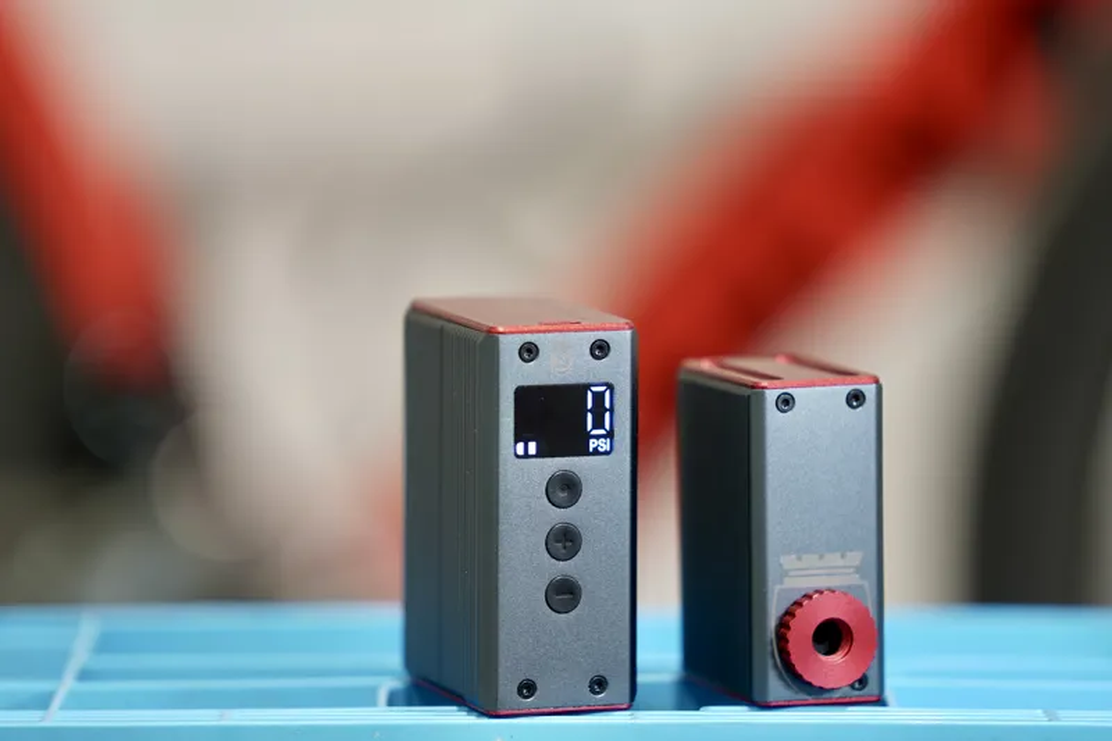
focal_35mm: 200
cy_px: 370
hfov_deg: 10.3
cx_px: 556
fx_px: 6176
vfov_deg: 6.9
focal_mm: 200
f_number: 2.8
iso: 50
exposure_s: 1/8
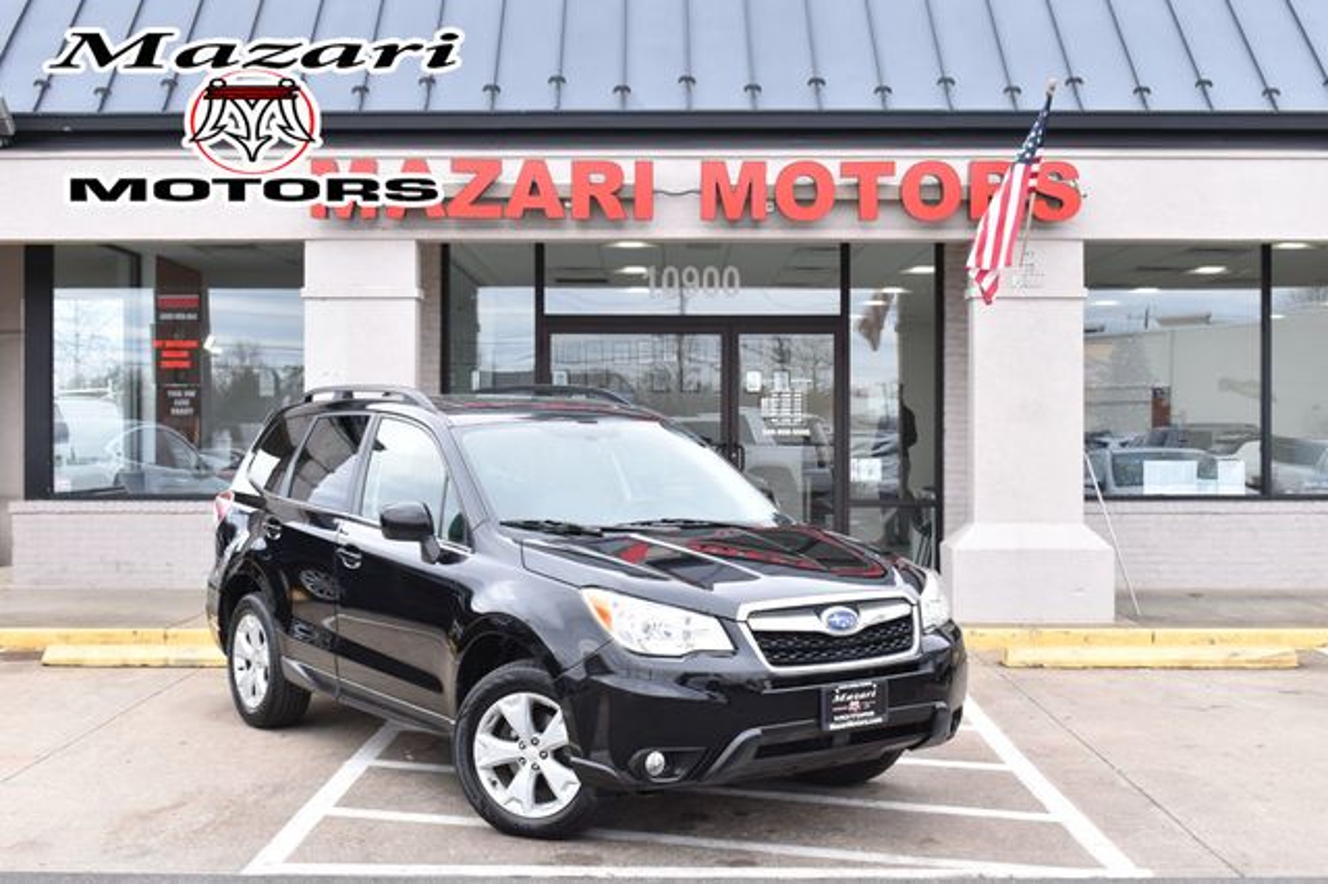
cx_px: 664
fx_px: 1714
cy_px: 442
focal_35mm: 46
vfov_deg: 28.9
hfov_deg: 42.3
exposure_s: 1/125
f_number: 8
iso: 400
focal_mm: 31
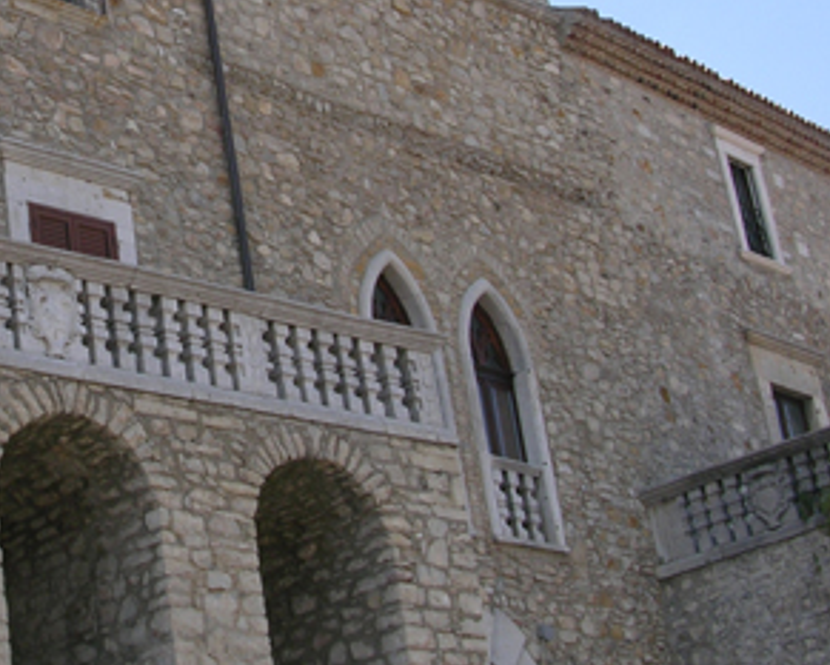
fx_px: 2310
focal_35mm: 94
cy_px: 151
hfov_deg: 19.9
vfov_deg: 16.3
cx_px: 66
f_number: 5.6
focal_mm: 8.9
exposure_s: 1/170
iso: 50
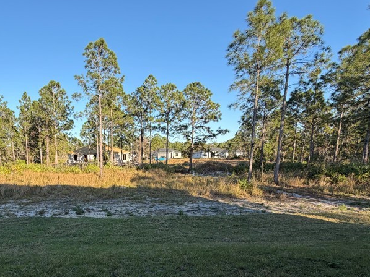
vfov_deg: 54.5
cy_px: 204
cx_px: 113
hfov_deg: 68.8
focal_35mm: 24
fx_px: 257
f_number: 2.2
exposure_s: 1/527
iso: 40
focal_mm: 2.22
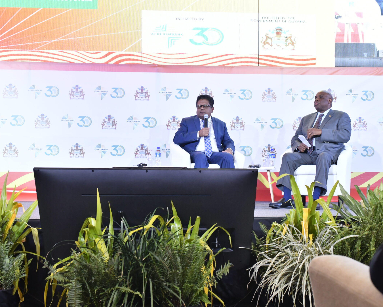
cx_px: 215
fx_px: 669
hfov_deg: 31.9
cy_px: 153
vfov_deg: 25.8
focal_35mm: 59
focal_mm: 35
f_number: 6.3
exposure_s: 1/60
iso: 1250
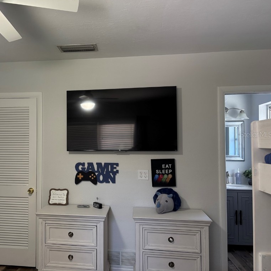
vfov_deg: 52.5
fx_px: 275
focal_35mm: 31
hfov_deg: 51.6
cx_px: 91
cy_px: 134
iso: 125
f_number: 1.6
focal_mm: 5.96
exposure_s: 1/60
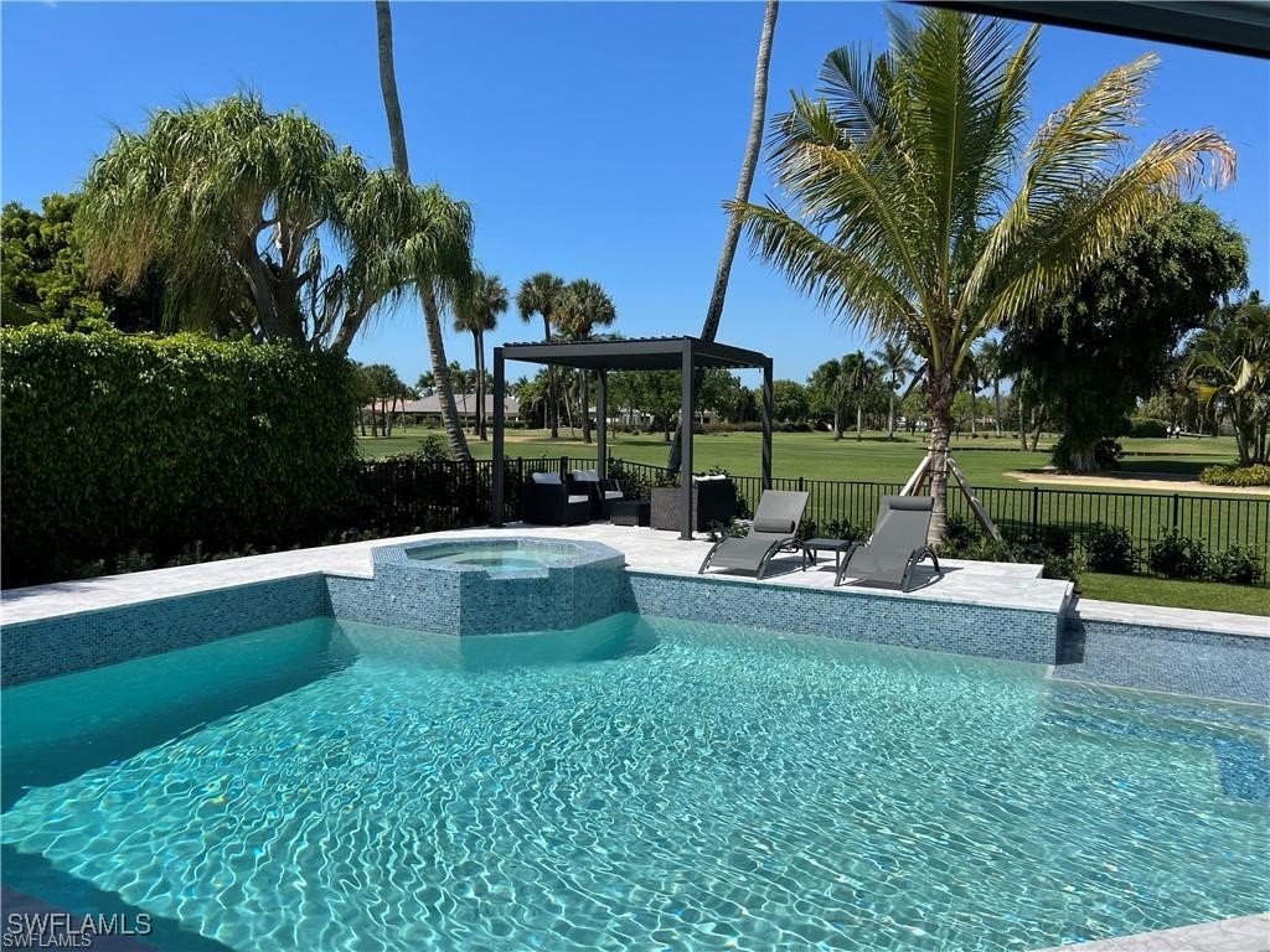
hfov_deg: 67.3
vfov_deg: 53.1
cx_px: 635
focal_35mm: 26
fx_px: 954
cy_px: 476
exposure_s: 1/6211
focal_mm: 5.7
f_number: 1.5
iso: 50
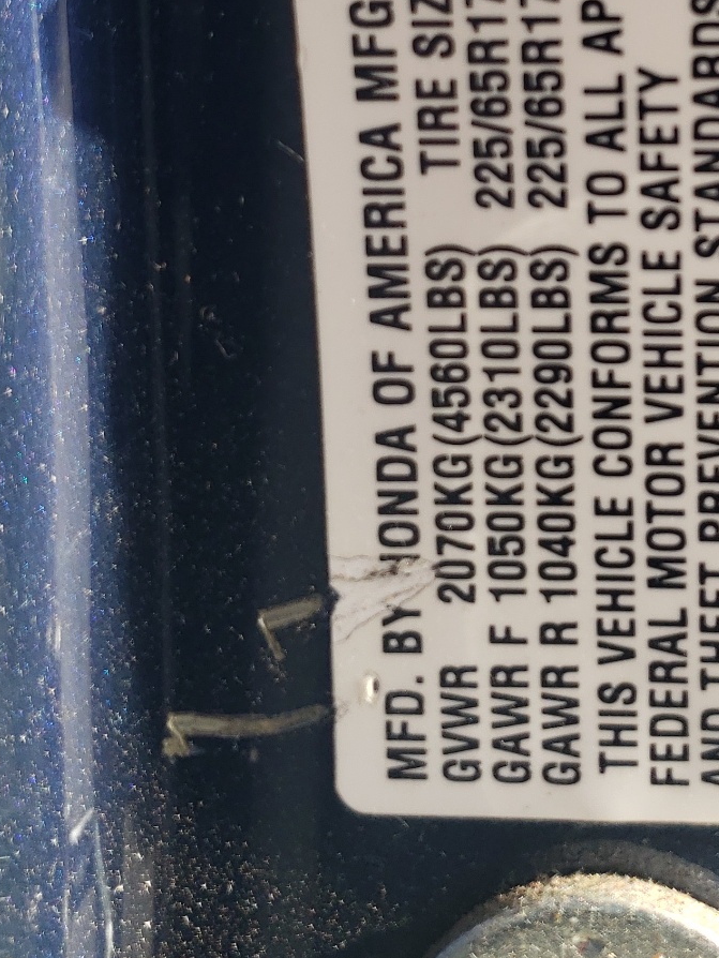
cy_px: 137
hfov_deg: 22.9
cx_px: 693
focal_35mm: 62
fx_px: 1716
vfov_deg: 30.1
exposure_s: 1/417
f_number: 1.5
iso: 50
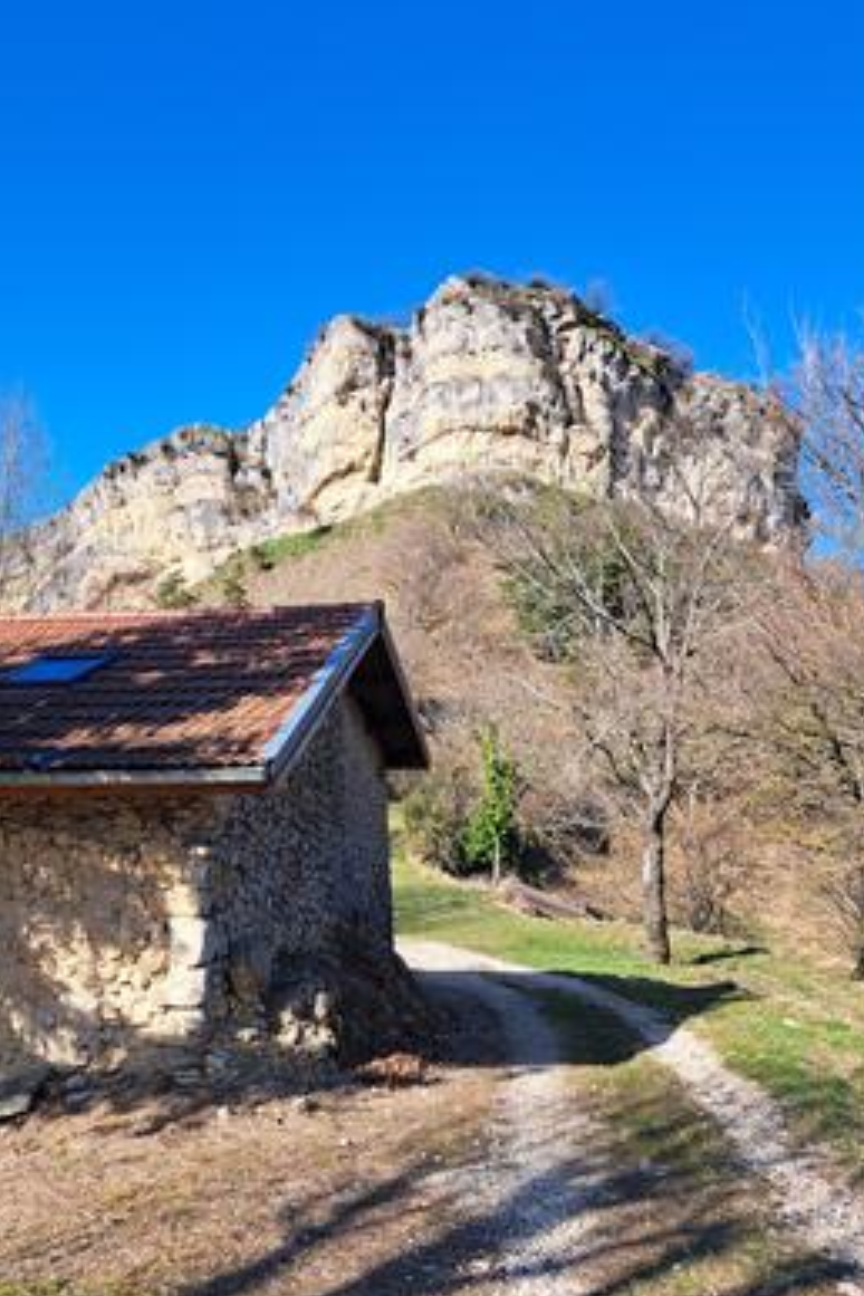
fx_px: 1116
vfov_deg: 60.2
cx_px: 385
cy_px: 687
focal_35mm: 31
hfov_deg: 42.3
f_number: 1.8
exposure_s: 1/650
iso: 50
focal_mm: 5.23
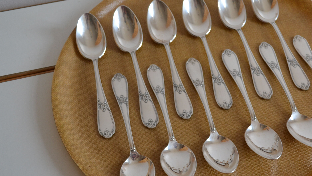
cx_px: 201
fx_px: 422
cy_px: 89
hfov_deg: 40.2
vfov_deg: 23.5
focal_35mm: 51
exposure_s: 1/80
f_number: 4.5
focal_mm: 22
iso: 400
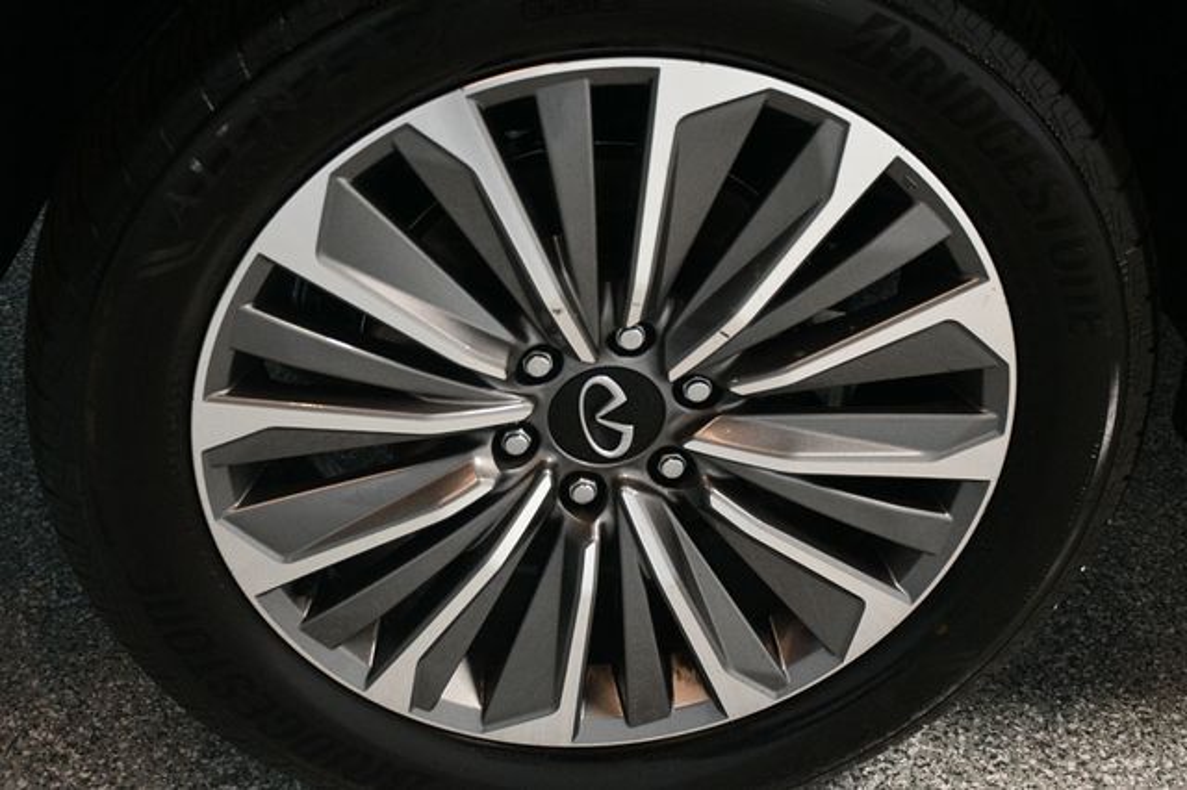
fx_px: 1977
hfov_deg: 33.4
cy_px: 395
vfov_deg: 22.6
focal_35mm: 60
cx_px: 594
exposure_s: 1/100
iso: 3200
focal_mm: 40
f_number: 4.5
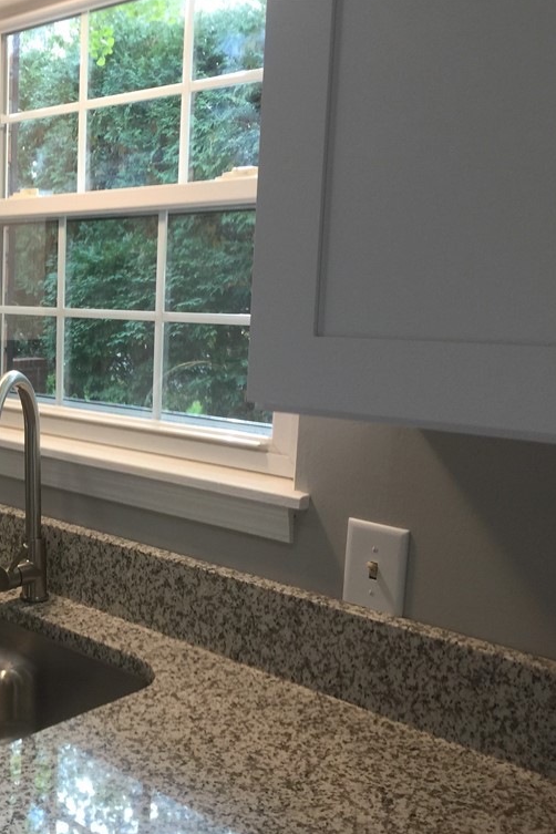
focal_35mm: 41
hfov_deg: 30.3
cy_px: 420
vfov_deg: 47.4
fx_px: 950
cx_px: -1
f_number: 2.2
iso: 32
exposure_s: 1/30
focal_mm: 4.15
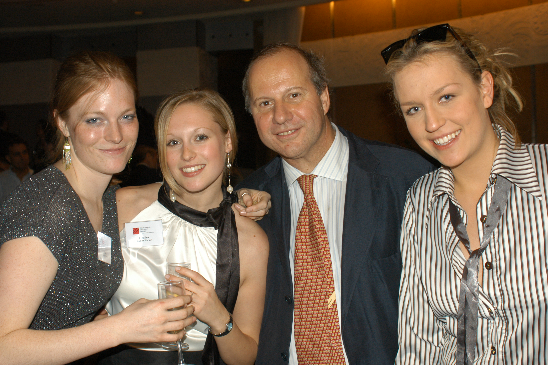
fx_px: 639
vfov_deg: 31.8
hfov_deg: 46.4
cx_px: 274
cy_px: 182
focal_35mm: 42
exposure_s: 1/60
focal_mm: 28
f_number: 4
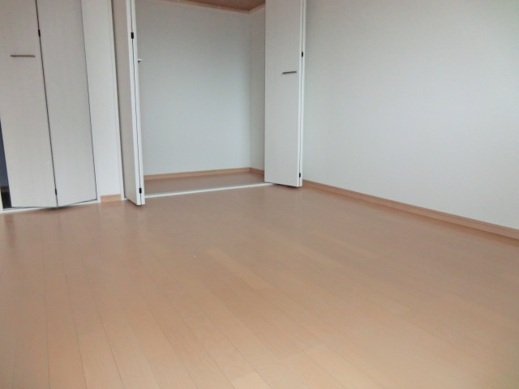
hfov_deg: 71.6
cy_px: 194
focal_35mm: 24
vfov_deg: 56.8
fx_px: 360
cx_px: 260
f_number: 3.2
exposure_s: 1/25
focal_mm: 4.3
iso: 400
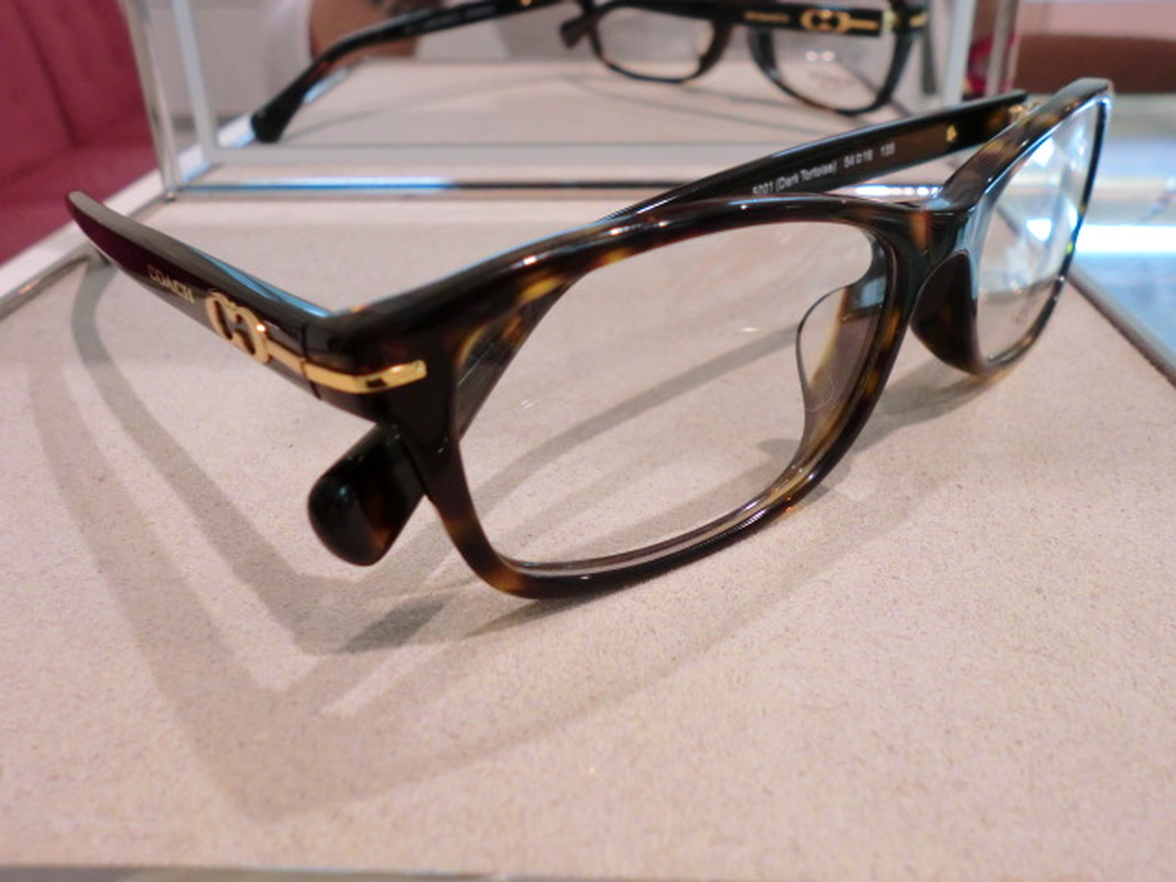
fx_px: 1087
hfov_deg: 56.8
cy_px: 441
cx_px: 588
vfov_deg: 44.2
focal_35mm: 32
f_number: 3.5
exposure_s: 1/60
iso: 200
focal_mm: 5.8
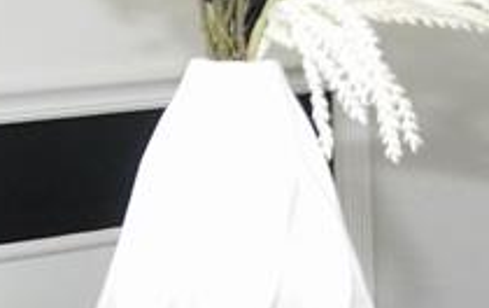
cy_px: -216
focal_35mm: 167
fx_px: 2229
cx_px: 1160
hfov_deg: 10.7
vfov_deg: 7.7
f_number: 4
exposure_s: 1/60
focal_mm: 18
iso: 250
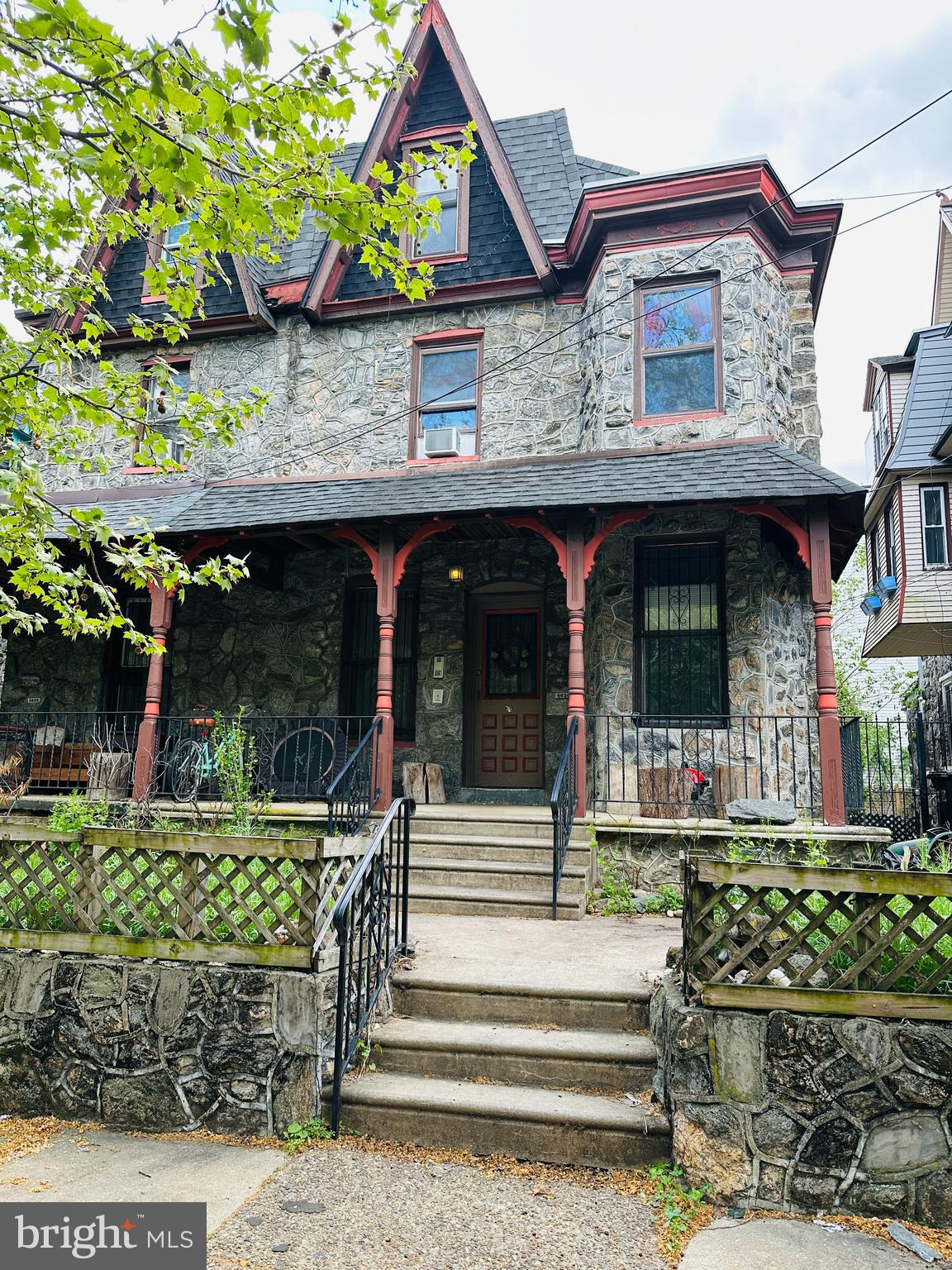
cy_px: 635
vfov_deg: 71.6
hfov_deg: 56.8
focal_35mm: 24
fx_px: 880
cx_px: 476
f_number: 1.78
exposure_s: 1/464
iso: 80
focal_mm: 6.86
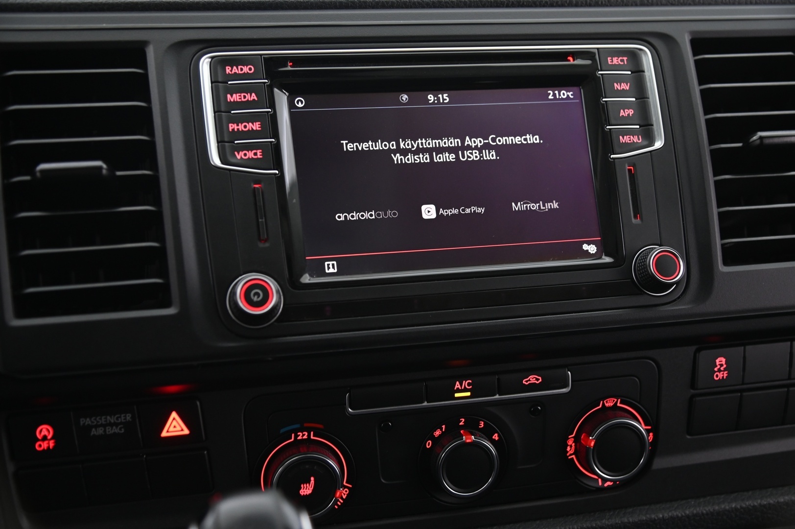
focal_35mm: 46
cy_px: 264
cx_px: 398
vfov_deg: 29.2
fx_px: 1015
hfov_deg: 42.8
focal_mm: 46
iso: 2000
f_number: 4
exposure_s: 1/15
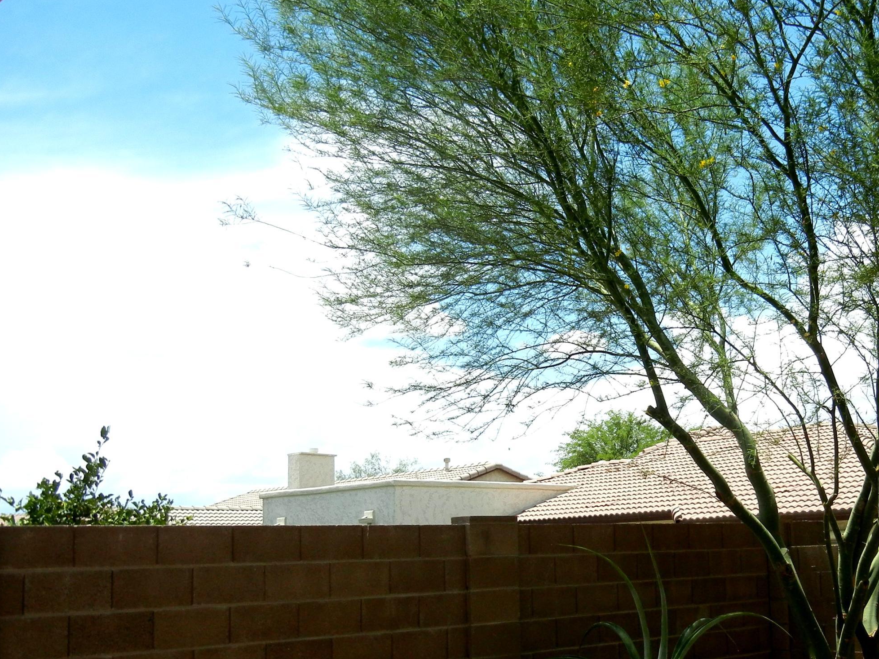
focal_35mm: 46
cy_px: 424
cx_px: 650
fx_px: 1168
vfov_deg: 31.3
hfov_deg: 40.2
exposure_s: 1/380
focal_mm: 5.4
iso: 160
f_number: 7
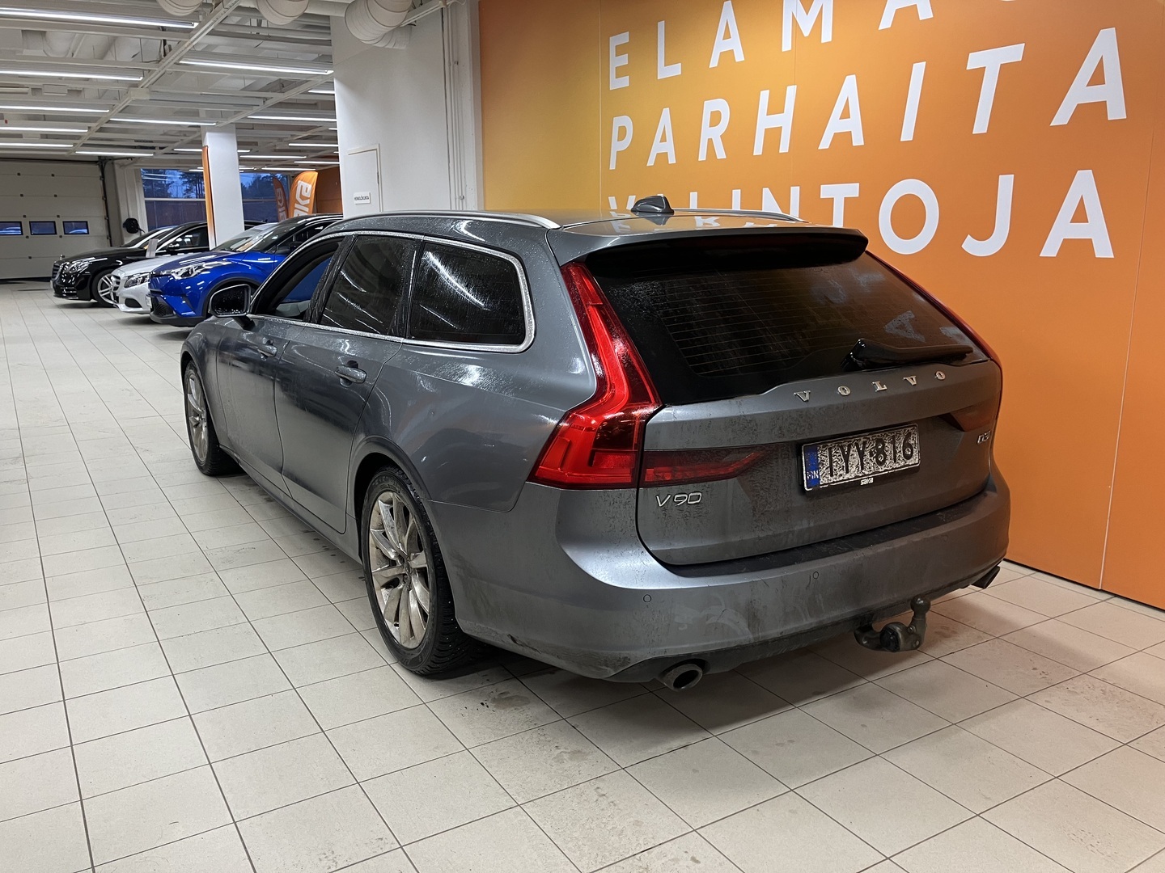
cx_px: 582
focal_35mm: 28
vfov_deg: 49.7
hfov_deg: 63.4
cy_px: 436
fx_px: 942
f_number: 1.8
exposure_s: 1/50
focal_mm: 3.99
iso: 64
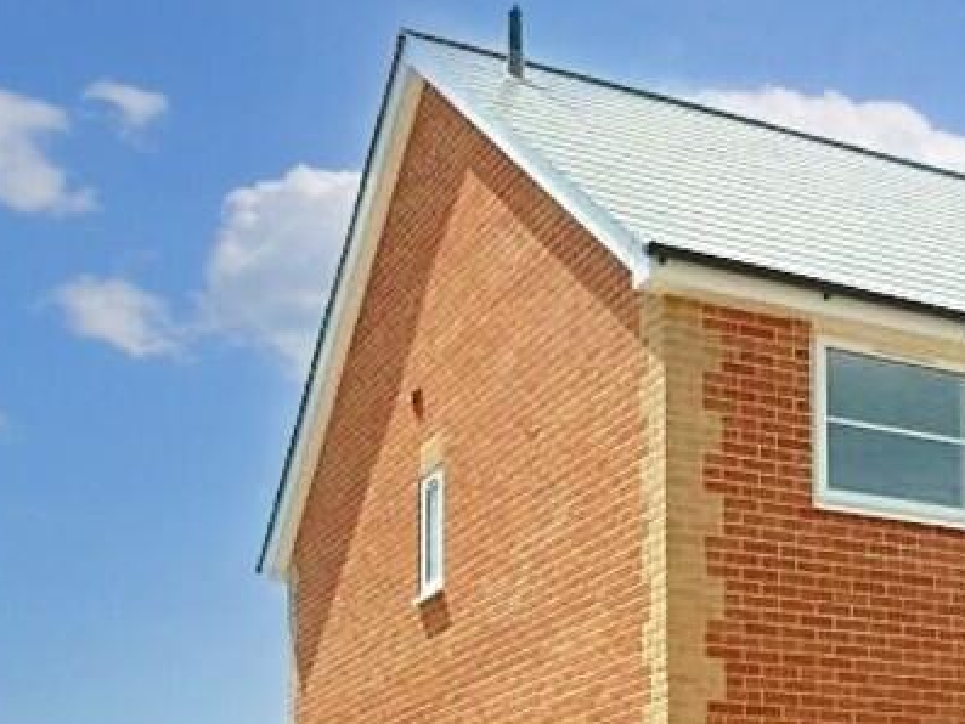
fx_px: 1868
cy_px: 911
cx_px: 1135
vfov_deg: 20.3
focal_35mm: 67
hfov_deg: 26.1
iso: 100
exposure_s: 1/750
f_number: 3.3
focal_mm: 4.9
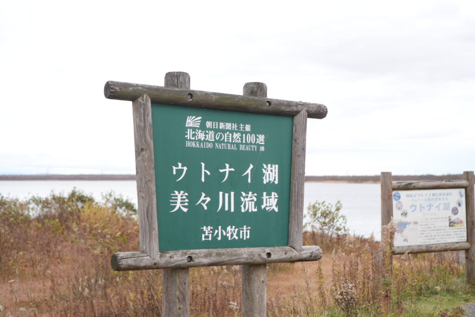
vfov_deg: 25.8
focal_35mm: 52
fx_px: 693
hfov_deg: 37.8
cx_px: 238
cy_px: 158
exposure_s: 1/200
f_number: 2.5
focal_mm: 35
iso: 100
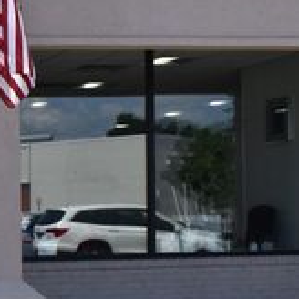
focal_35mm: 119
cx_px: -201
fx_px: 1163
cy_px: 283
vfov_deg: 14.5
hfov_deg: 13.5
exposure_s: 1/500
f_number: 11
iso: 400
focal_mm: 24
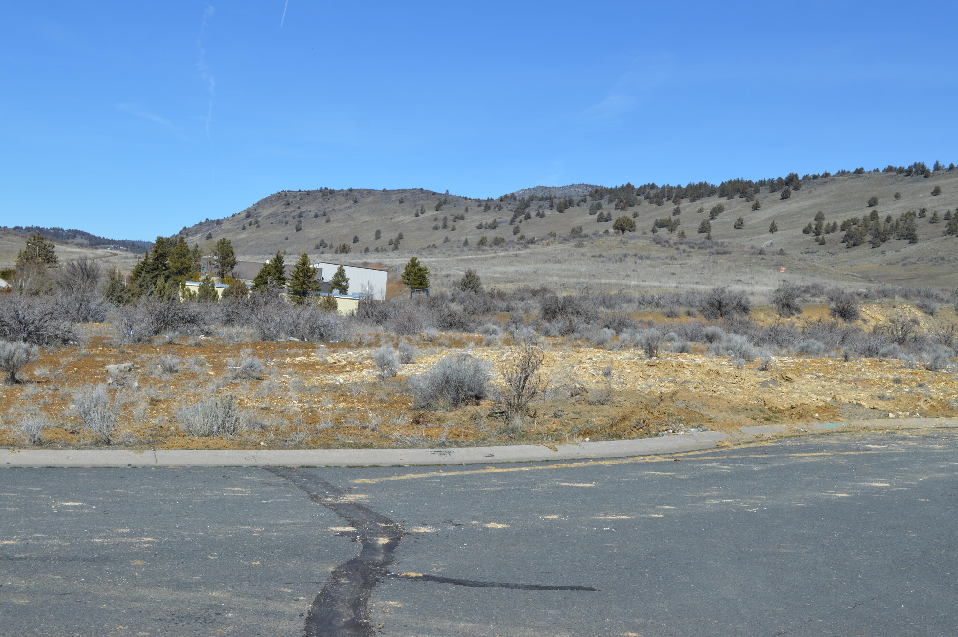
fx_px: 1117
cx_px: 479
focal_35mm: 42
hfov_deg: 46.4
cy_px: 318
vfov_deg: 31.8
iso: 100
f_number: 8
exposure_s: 1/250
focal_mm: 28
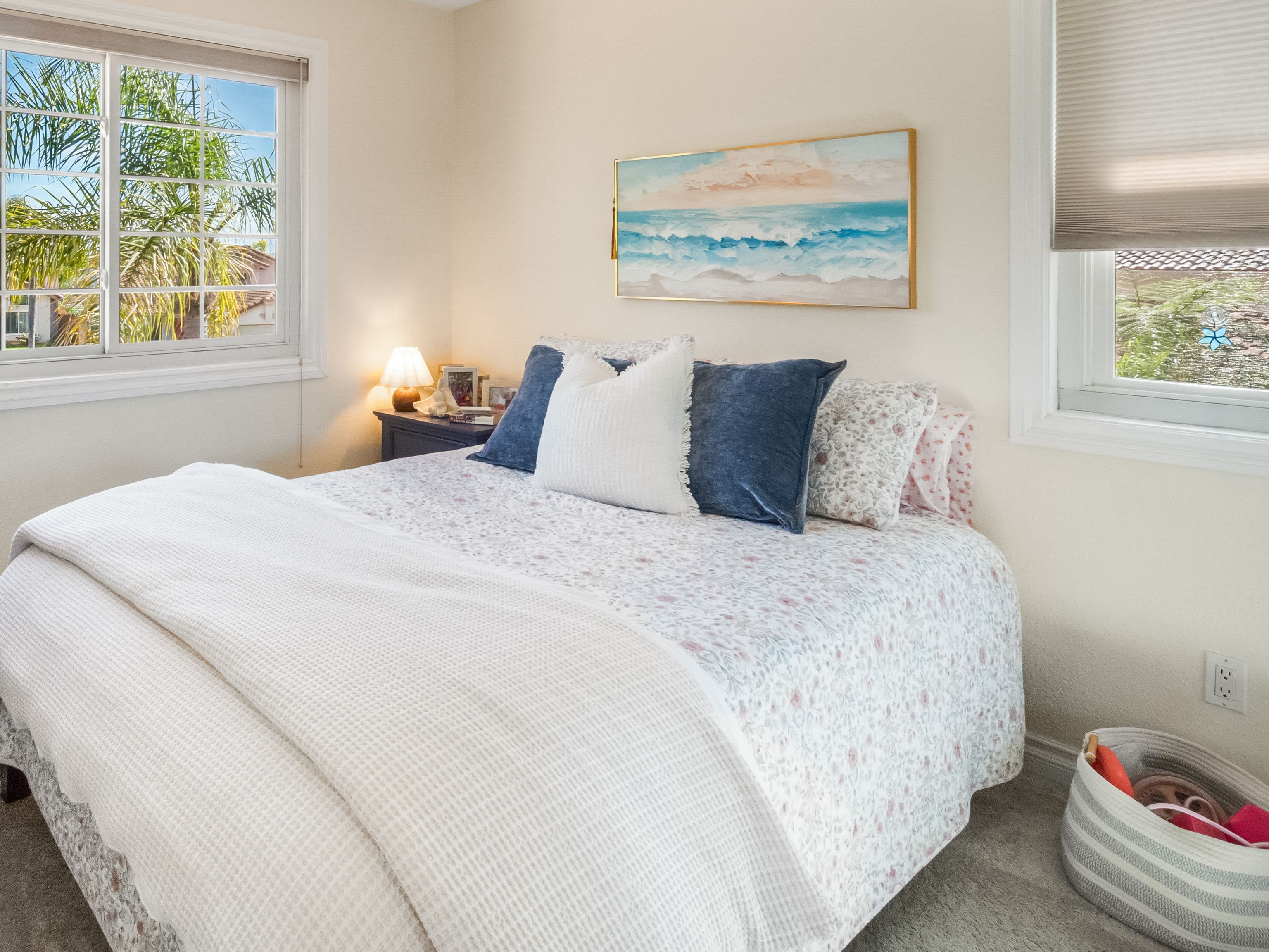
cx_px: 413
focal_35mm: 21
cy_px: 255
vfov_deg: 60.5
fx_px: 770
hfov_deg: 76.3
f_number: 8
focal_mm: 7
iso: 640
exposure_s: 1/60
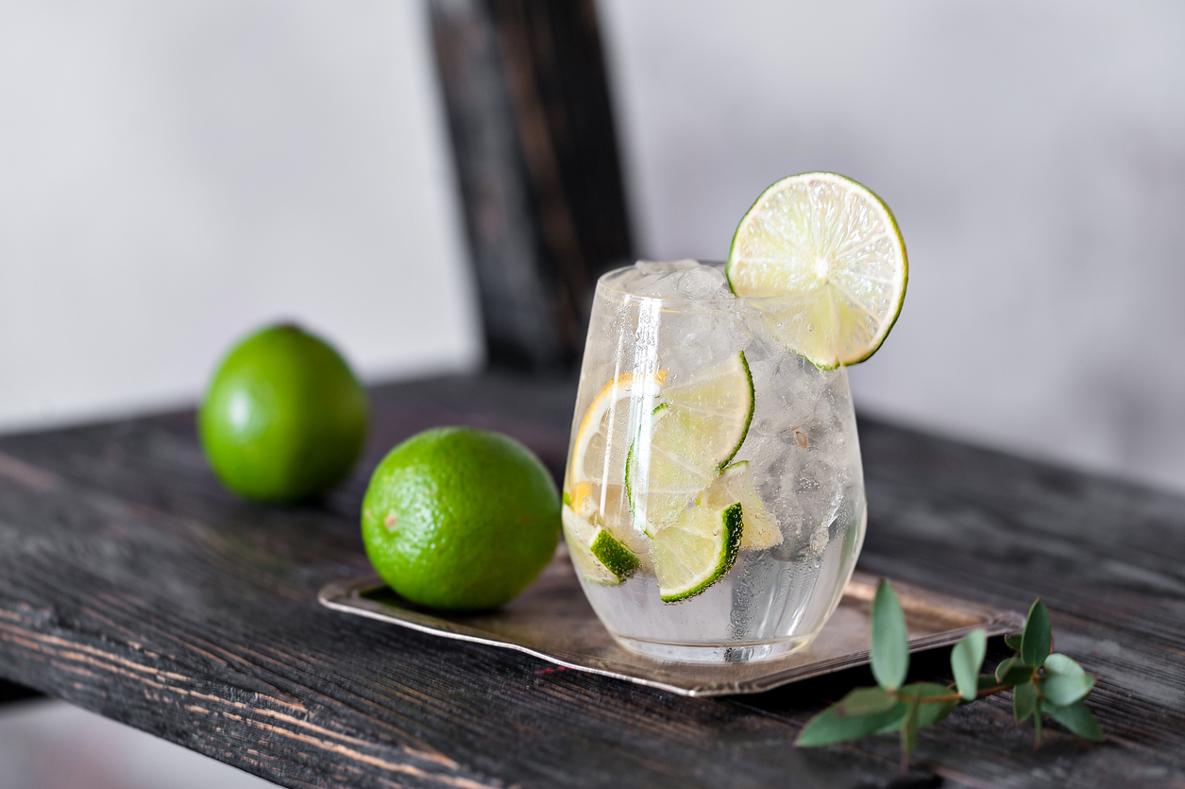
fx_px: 4934
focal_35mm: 150
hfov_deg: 13.7
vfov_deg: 9.1
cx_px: 592
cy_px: 394
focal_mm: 150
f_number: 4
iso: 320
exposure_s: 1/25
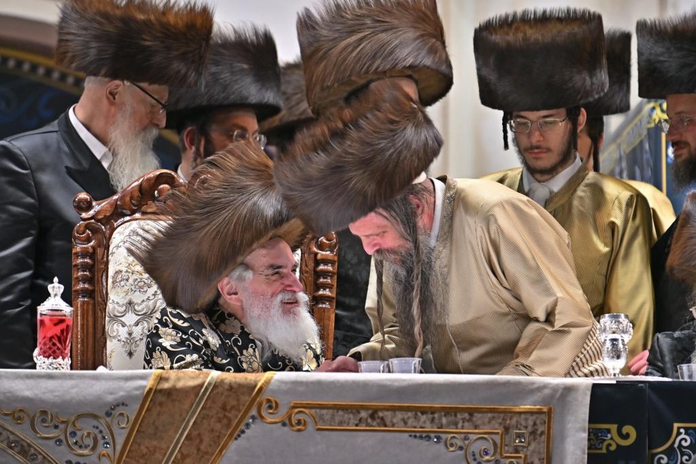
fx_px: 5800
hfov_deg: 6.9
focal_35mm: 300
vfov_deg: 4.6
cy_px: 232
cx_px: 348
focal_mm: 200
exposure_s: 1/640
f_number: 2.8
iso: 500
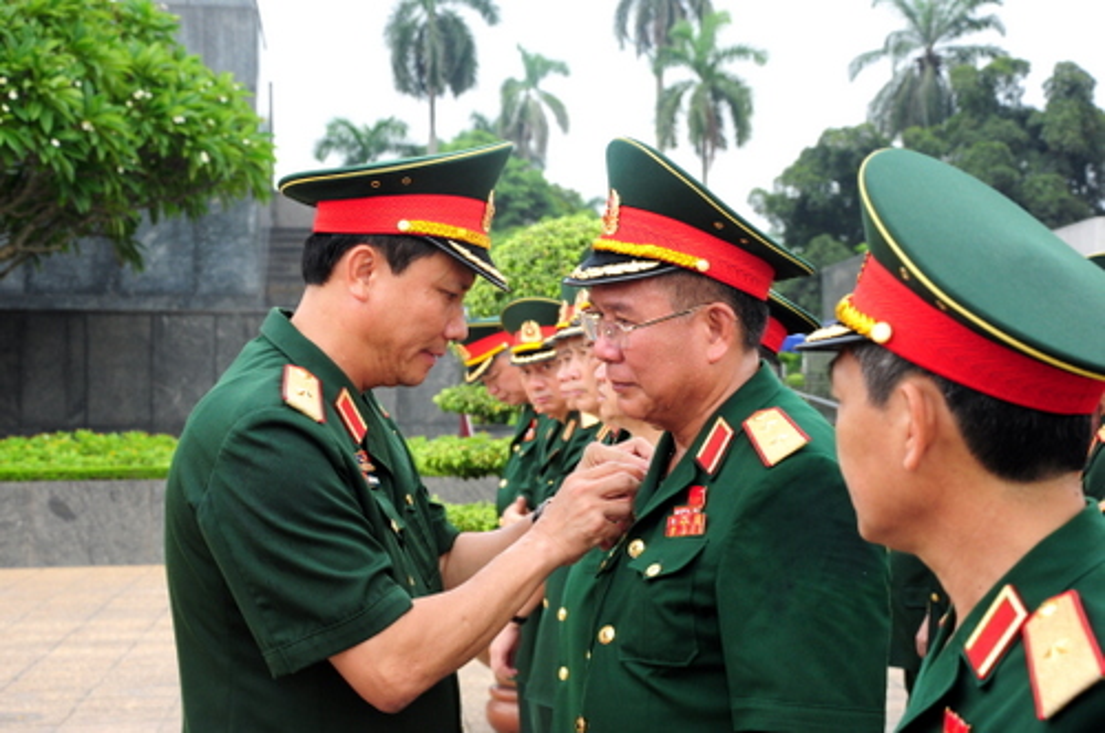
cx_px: 552
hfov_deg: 26.0
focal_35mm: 78
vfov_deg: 17.4
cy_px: 366
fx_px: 2391
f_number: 8
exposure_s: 1/100
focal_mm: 52
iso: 400
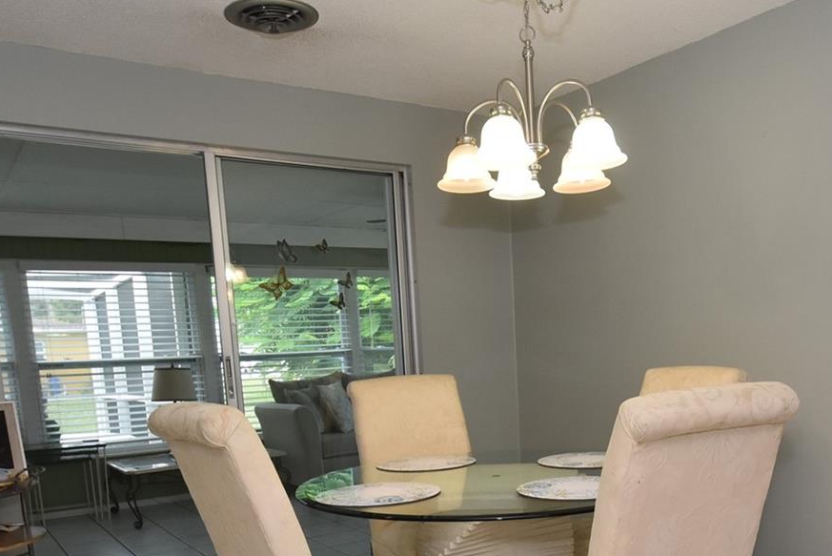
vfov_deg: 38.4
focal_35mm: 33
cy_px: 450
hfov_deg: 56.5
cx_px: 524
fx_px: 763
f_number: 5.6
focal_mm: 12
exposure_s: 1/125
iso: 800
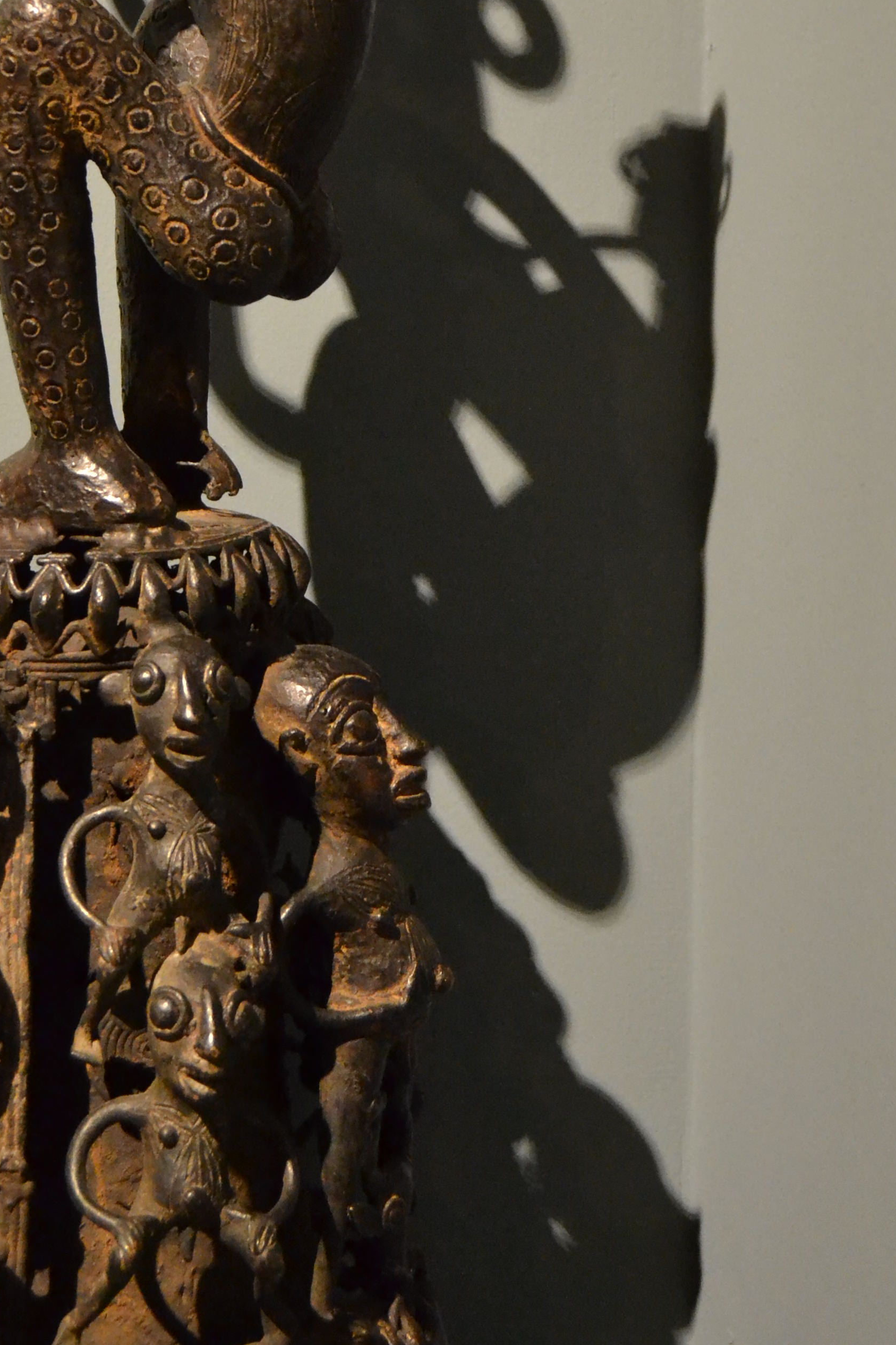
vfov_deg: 28.1
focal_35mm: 71
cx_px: 274
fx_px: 2651
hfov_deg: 19.1
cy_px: 363
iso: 3200
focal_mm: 26
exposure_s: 1/30
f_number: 4
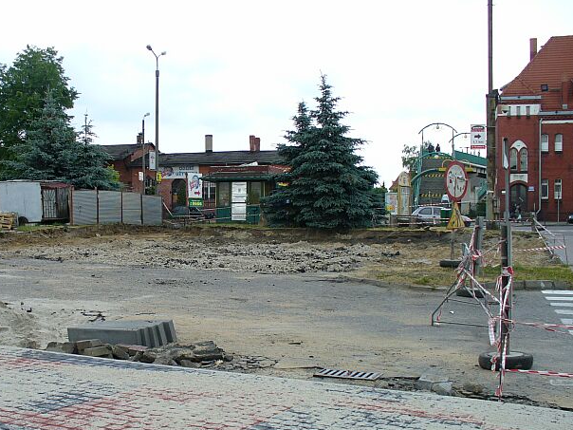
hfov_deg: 38.5
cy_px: 267
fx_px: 811
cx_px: 199
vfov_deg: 29.6
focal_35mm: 49
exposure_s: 1/250
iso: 80
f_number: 2.8
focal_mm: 6.1
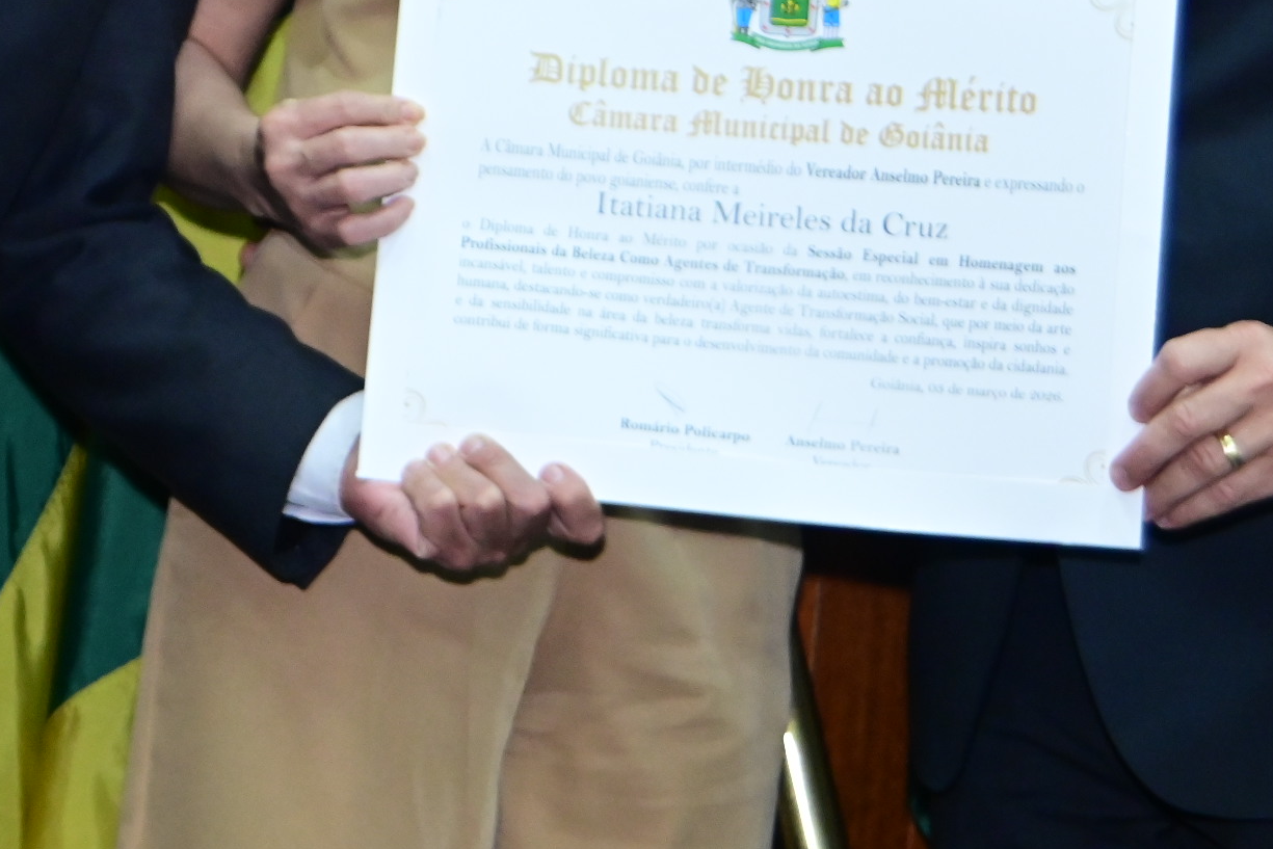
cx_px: 333
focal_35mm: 153
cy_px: 4
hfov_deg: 13.4
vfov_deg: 8.9
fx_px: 5411
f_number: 5.6
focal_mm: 62
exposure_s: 1/250
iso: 5000
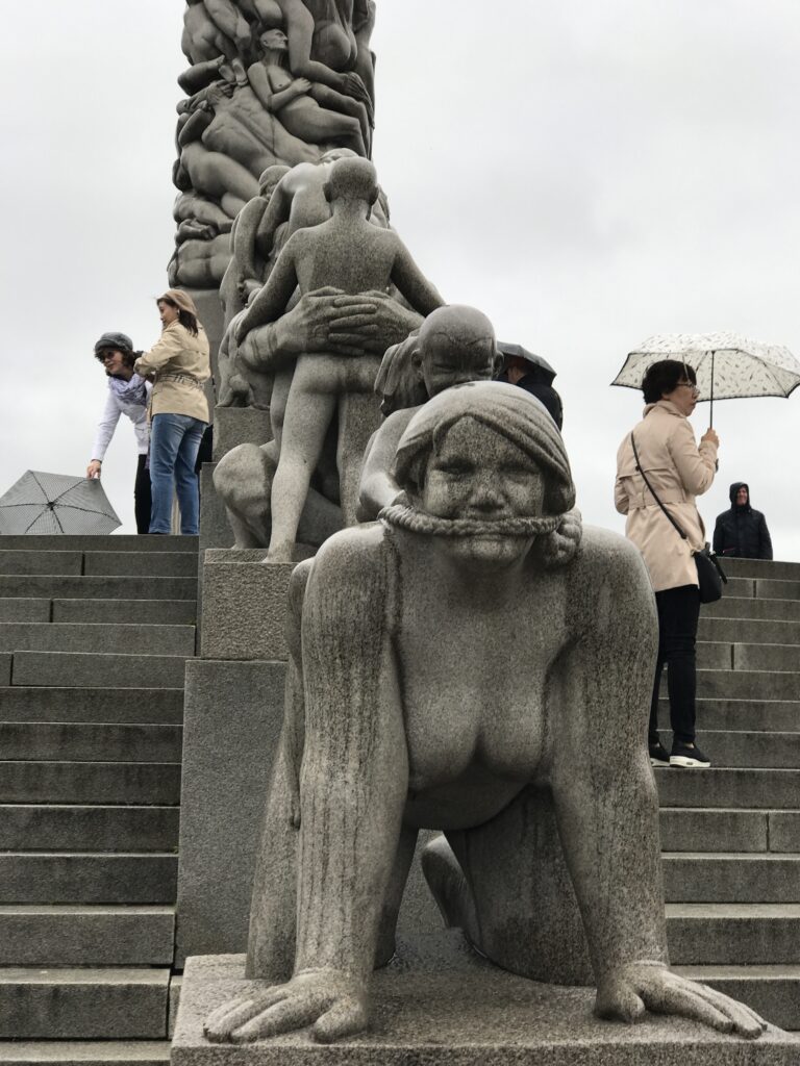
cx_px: 400
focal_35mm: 57
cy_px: 533
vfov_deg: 33.8
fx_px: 1756
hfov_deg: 25.7
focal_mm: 6.6
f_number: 2.8
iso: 20
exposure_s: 1/126
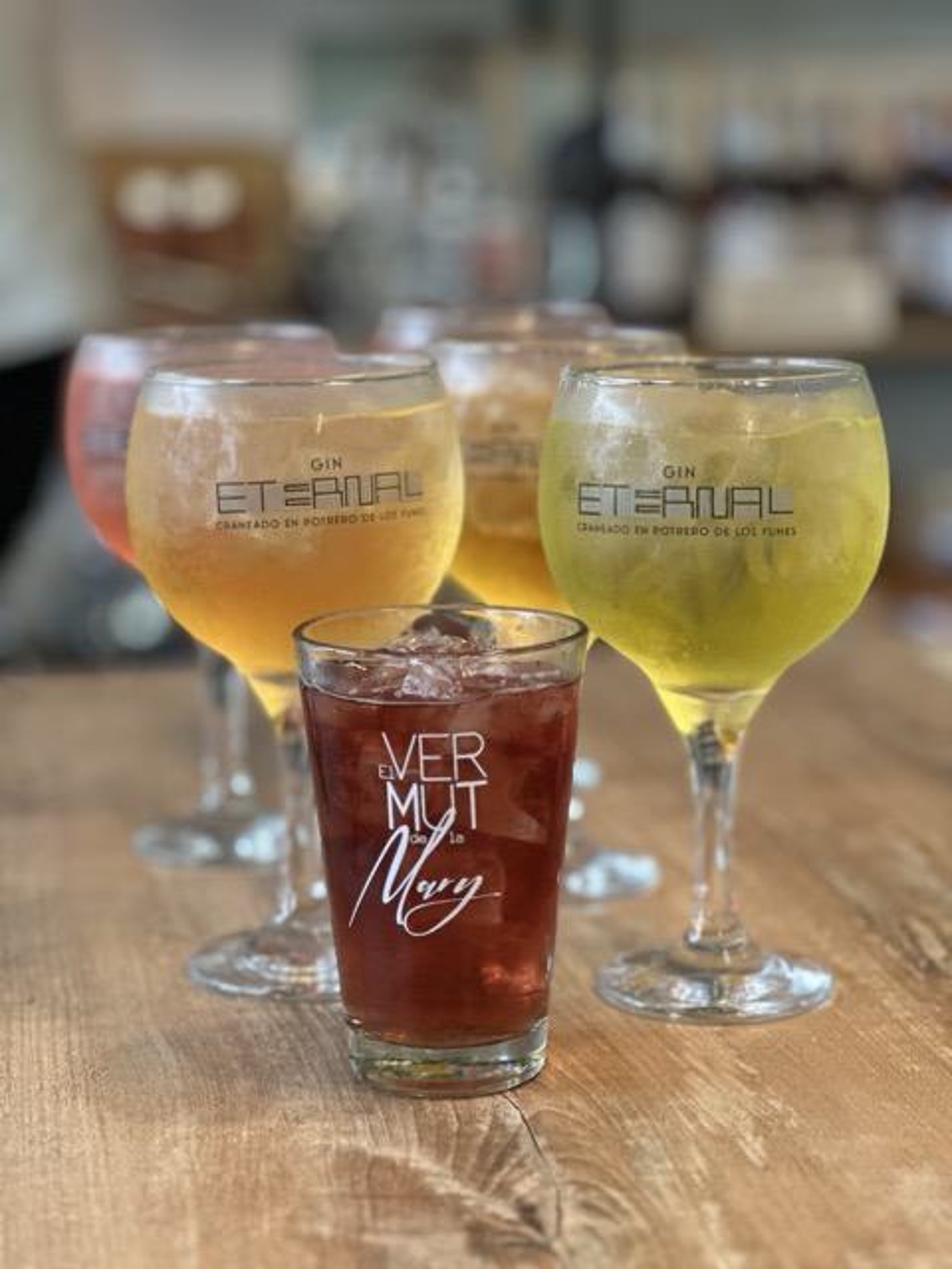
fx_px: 2824
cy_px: 634
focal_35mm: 77
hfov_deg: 19.1
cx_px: 476
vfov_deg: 25.3
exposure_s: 1/100
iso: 250
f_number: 2.8
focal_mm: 9
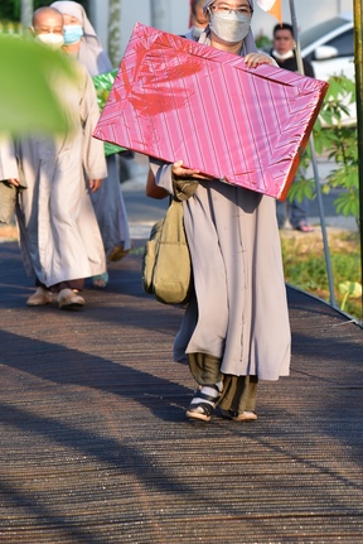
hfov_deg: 7.6
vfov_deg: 11.3
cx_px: 224
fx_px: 2733
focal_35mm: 181
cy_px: 194
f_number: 4.5
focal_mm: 120
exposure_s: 1/160
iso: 100
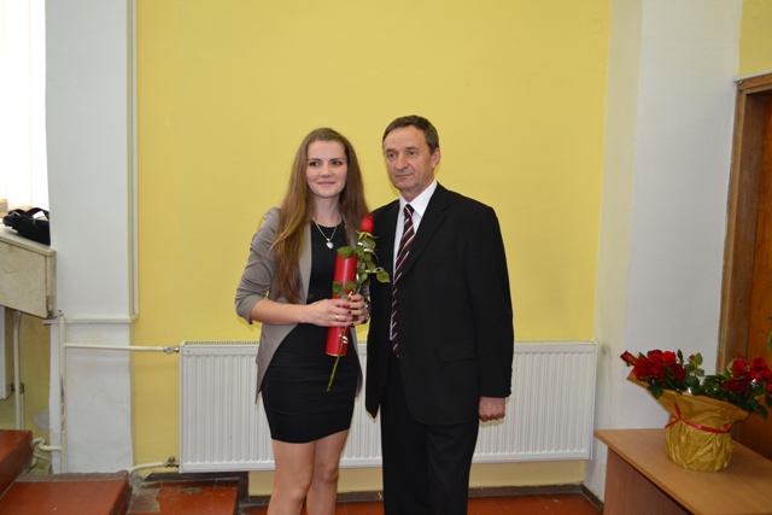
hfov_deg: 57.2
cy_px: 258
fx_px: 708
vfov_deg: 40.0
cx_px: 386
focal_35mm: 33
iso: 640
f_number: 3.8
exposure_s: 1/60
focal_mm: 22
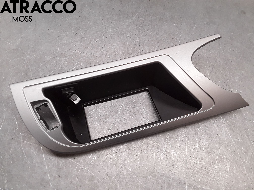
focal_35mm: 28
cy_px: 95
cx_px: 127
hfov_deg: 63.4
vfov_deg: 49.7
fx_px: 205
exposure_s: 1/100
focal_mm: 2.91
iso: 50
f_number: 1.9
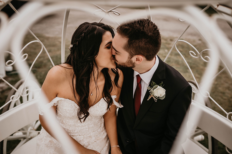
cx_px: 116
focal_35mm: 35
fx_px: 226
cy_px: 77
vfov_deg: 37.9
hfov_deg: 54.4
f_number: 2.2
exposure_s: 1/1250
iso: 200
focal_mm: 35
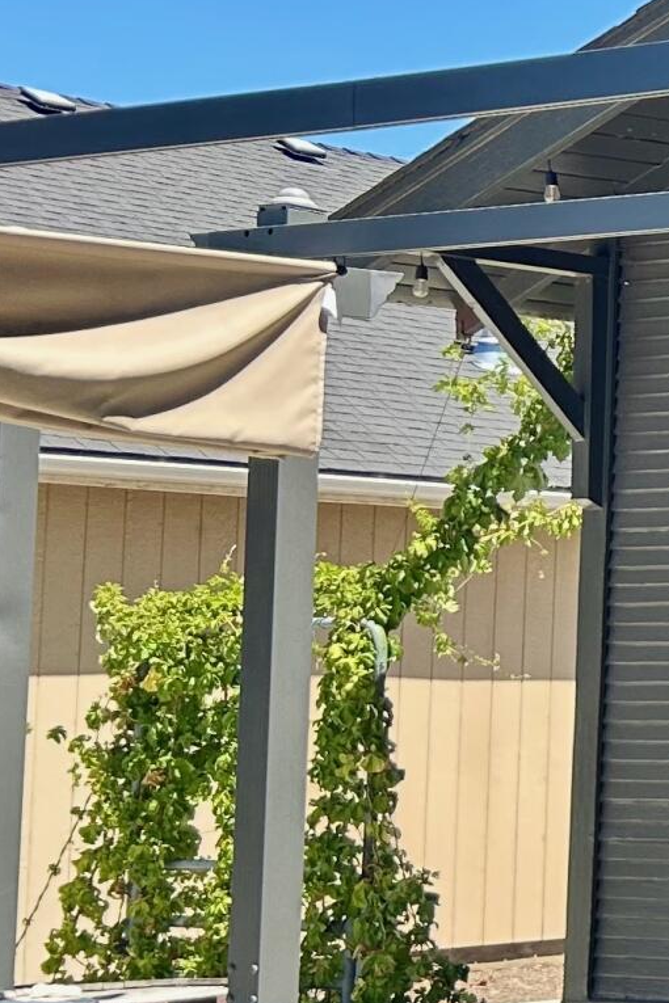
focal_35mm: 106
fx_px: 2955
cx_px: 1880
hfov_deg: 10.2
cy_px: 452
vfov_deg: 19.3
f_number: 1.5
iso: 50
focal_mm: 5.7
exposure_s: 1/873
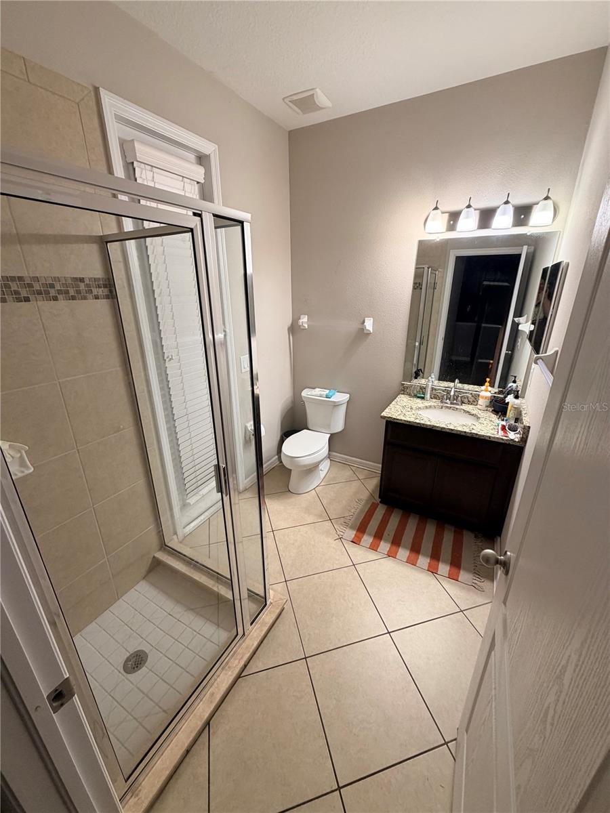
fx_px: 329
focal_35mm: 14
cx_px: 305
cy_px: 406
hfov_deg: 85.7
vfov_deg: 102.1
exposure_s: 1/60
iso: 200
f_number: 2.2
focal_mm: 2.22
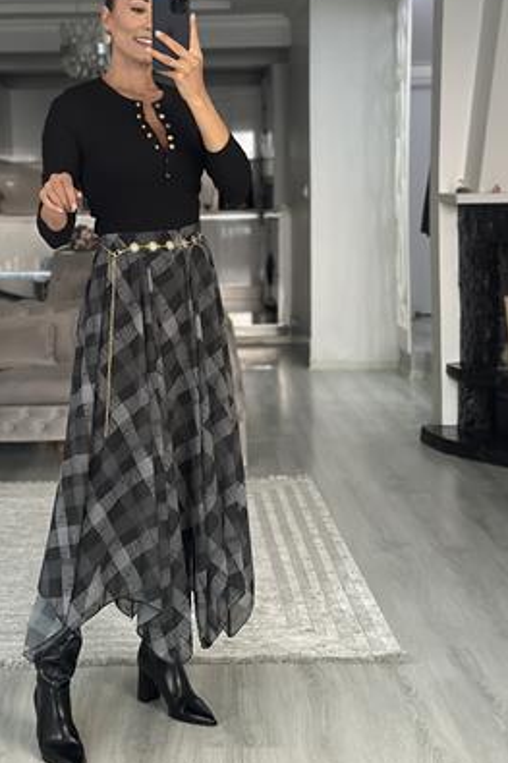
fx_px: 1356
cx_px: 149
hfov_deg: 21.1
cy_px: 305
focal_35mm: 64
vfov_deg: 31.3
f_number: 1.78
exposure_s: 1/40
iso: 640
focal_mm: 6.86
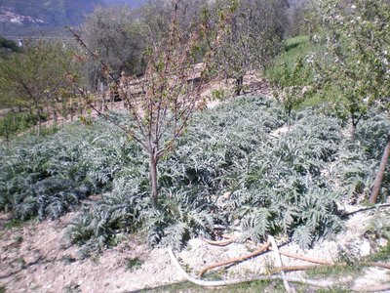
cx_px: 195
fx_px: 428
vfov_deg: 37.7
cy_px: 146
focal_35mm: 38
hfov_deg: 49.0
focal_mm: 6.3
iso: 64
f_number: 4.6
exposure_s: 1/427
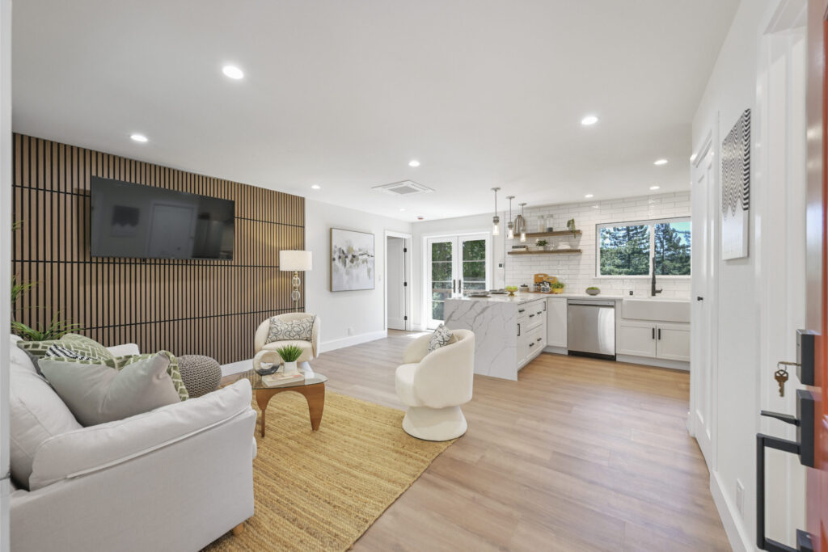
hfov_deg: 104.2
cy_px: 276
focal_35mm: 14
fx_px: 322
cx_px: 414
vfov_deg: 81.2
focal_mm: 14
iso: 800
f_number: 9
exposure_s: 1/5
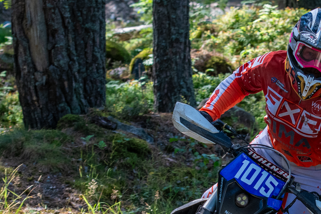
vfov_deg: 5.2
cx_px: 282
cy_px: 210
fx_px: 2336
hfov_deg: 7.8
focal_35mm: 262
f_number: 5
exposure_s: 1/320
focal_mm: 70
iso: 400
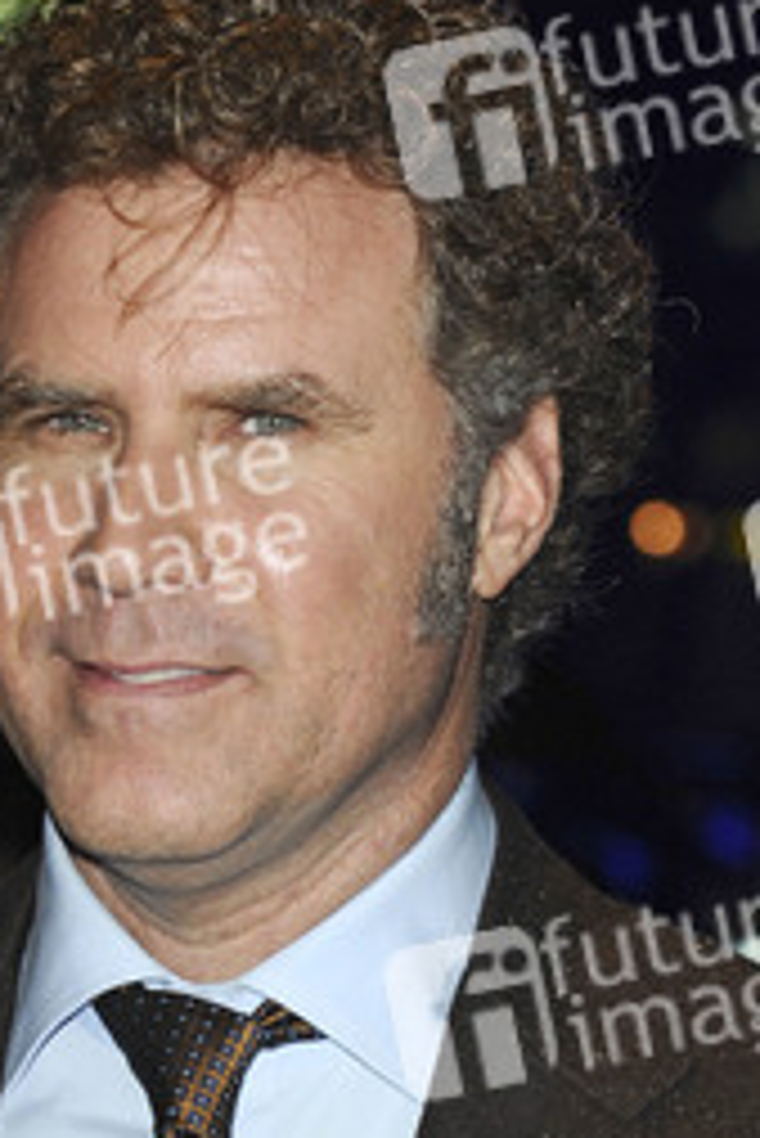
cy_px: 769
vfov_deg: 10.8
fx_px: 6008
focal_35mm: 190
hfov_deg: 7.2
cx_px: 209
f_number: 5.6
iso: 400
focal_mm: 80
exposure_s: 1/160
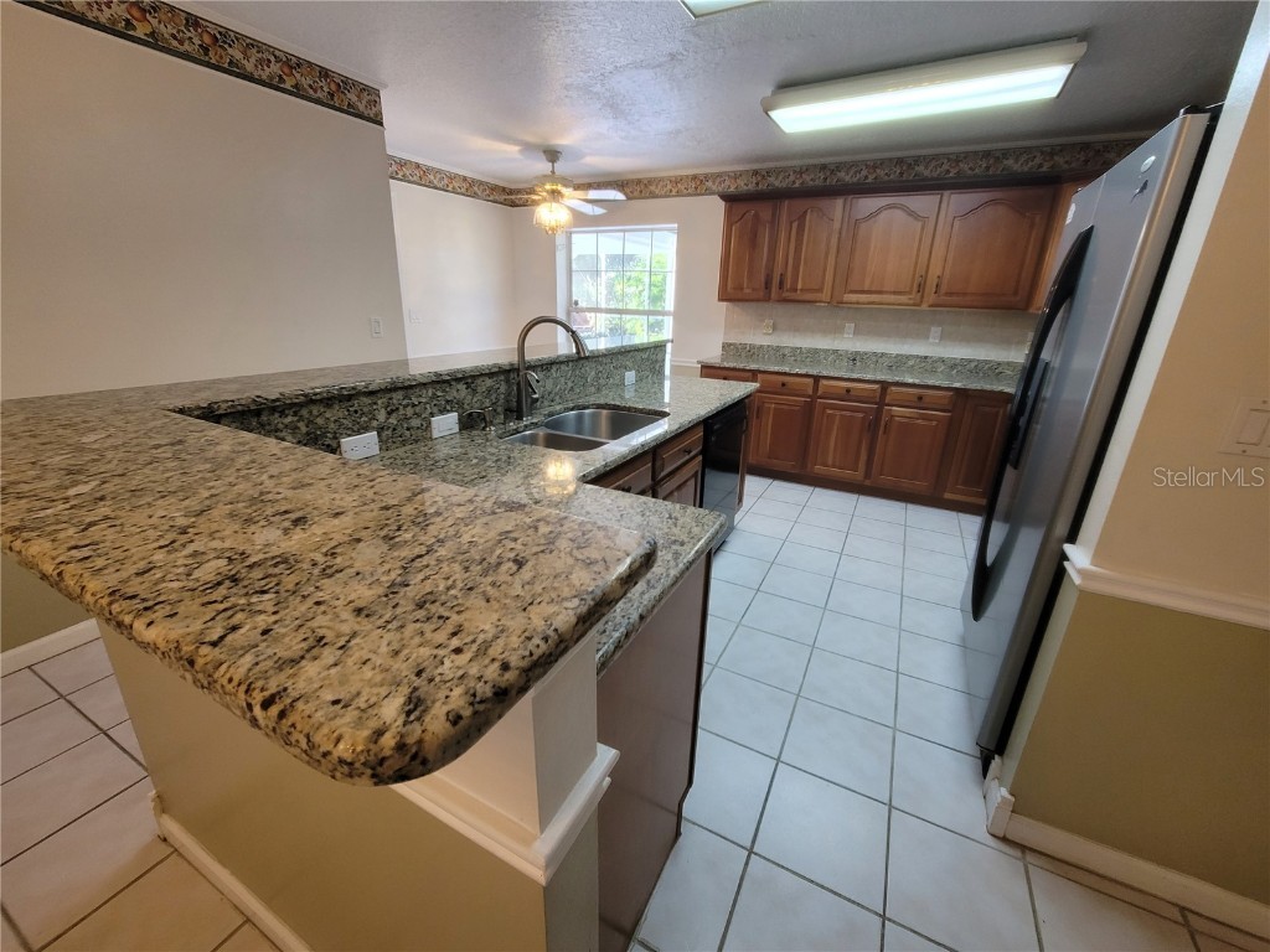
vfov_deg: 89.9
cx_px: 635
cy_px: 476
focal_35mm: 13
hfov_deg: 106.2
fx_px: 477
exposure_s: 1/60
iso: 200
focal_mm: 2.2
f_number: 2.2
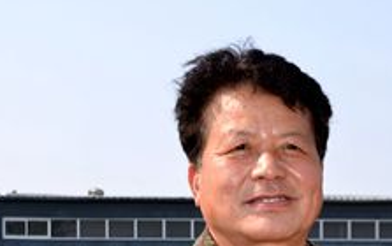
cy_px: 342
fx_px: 1316
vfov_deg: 10.4
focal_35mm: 123
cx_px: 350
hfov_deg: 16.7
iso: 100
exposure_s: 1/250
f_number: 7.1
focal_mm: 30
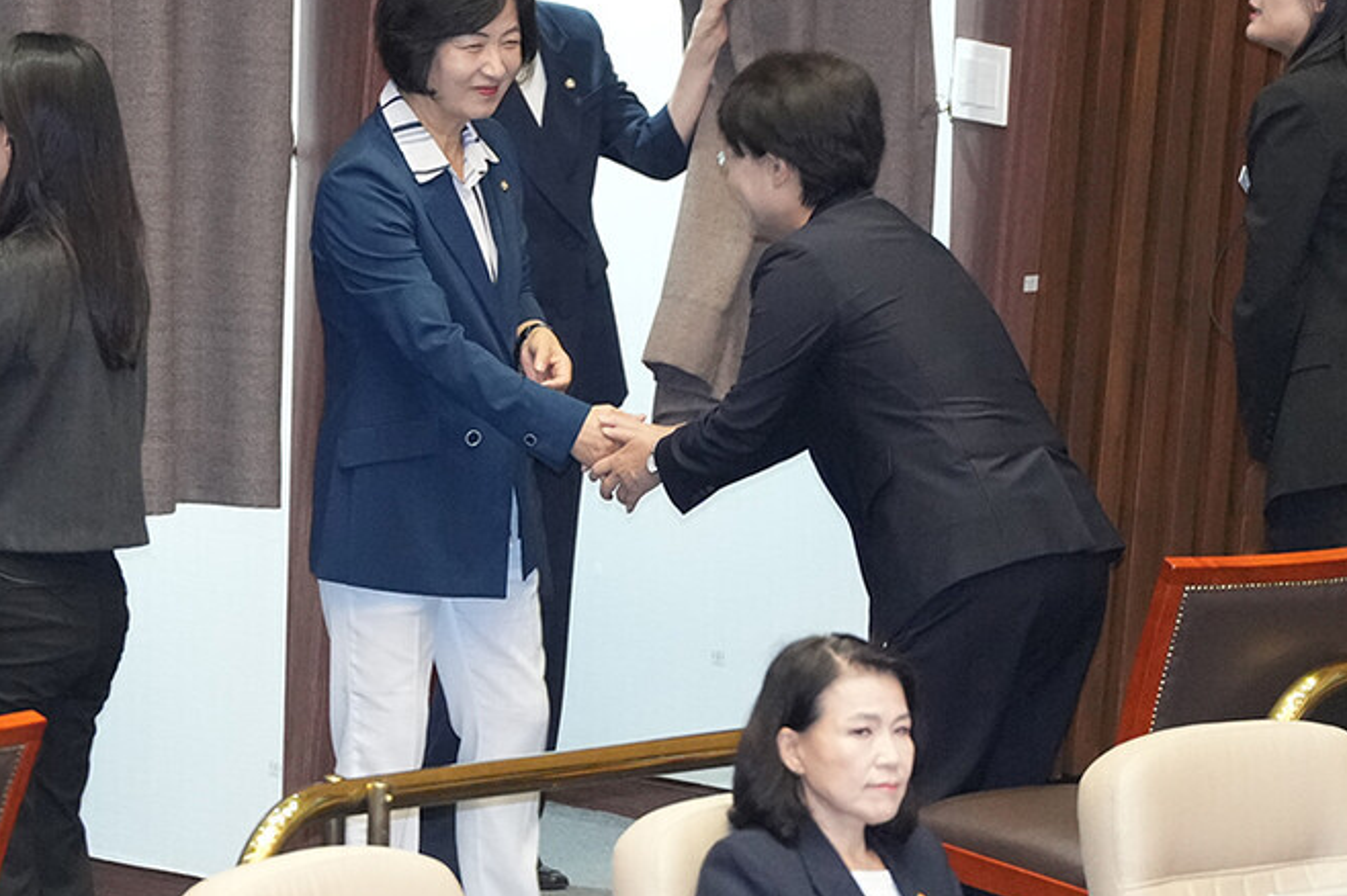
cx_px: 602
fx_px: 10920
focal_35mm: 292
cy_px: 364
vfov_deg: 4.7
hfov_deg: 7.1
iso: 4000
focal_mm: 200
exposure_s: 1/125
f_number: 2.8
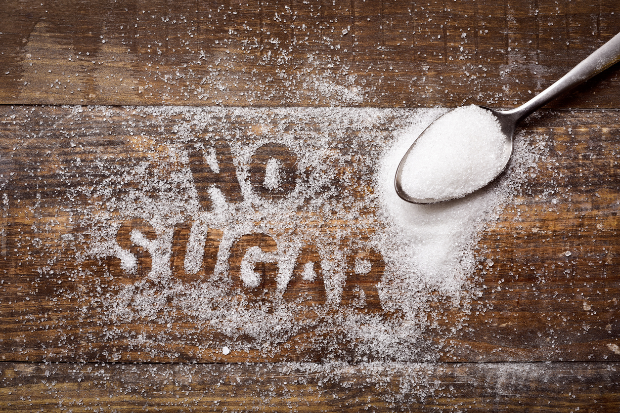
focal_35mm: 60
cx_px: 310
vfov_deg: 22.6
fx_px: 1033
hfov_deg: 33.4
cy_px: 206
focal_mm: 60
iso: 64
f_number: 13
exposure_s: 1/125
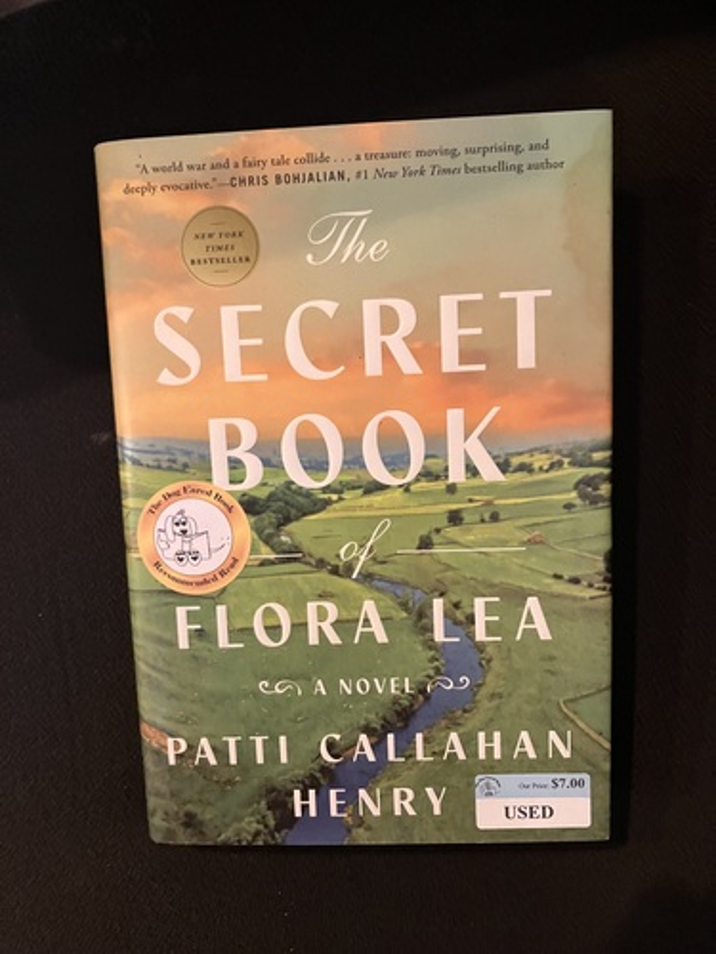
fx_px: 772
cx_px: 358
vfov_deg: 63.4
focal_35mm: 28
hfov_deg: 49.7
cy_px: 477
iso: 640
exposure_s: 1/30
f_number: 1.8
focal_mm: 3.99
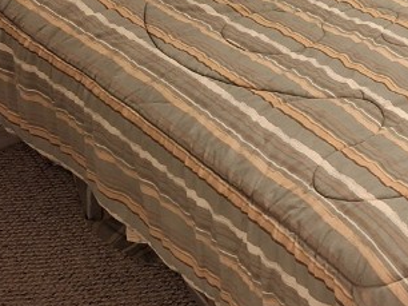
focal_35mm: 77
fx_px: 907
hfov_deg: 21.3
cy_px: 0
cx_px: 612
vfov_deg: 18.6
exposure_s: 1/24
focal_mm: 5.54
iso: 320
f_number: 1.8
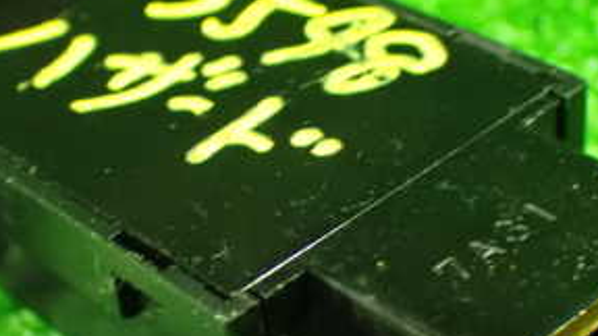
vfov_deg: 12.1
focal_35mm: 100
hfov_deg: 21.3
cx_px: 249
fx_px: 1586
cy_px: 234
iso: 1600
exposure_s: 1/15
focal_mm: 7.84
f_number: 2.9
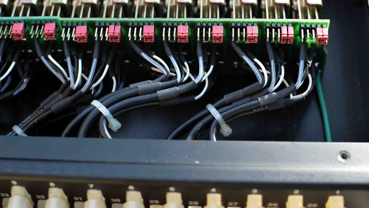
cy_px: 87
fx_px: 543
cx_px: 186
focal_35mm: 56
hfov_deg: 37.5
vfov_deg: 21.6
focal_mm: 35
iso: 400
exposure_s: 1/60
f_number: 4.5
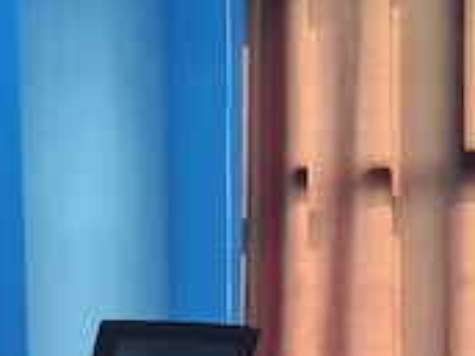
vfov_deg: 13.5
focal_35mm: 107
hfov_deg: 18.3
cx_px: 168
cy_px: 406
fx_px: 1468
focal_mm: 5.54
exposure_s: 1/33
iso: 400
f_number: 1.8
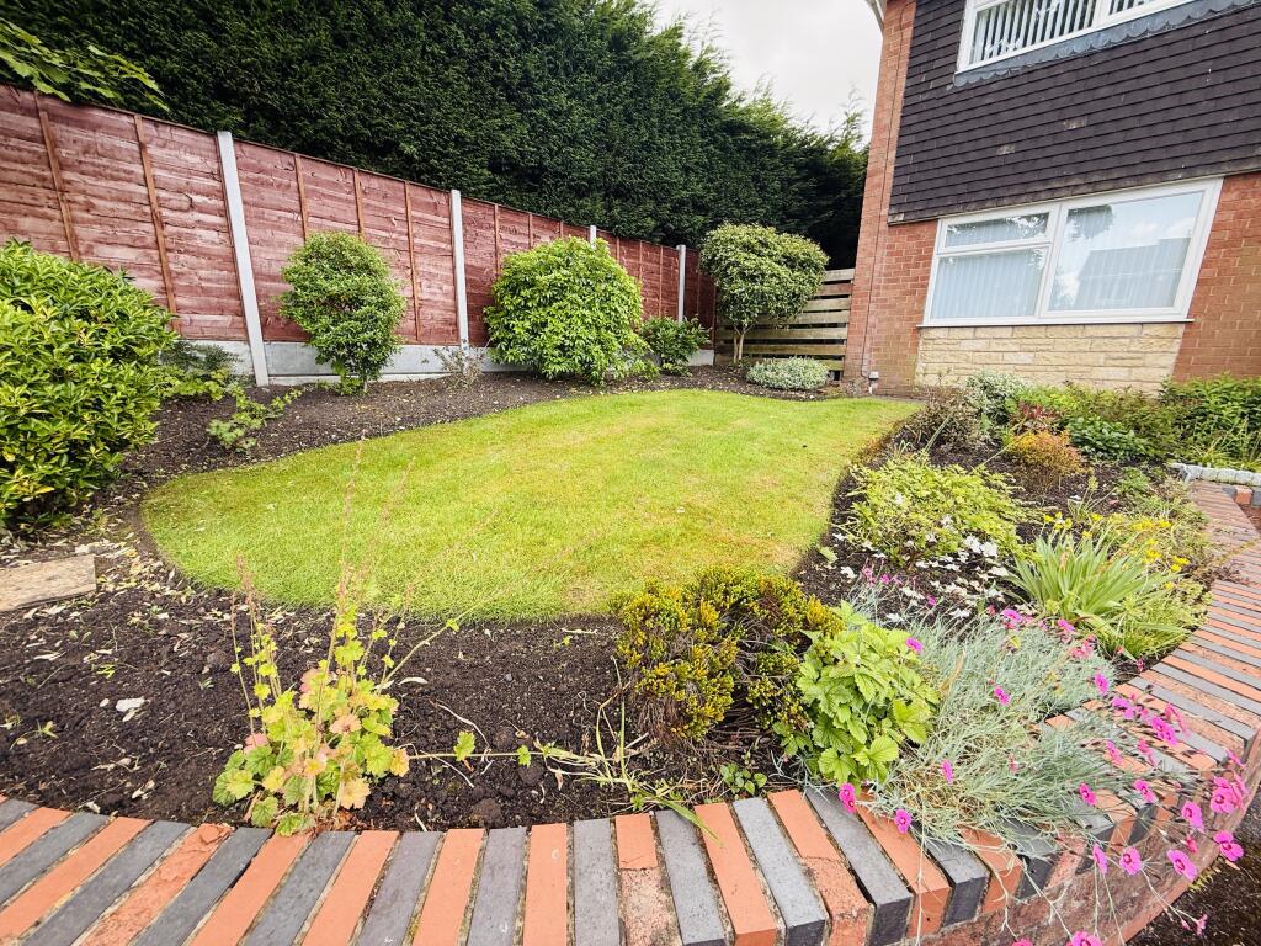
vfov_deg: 85.7
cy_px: 473
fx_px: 510
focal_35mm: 14
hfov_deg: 102.1
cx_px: 630
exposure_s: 1/169
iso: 50
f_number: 2.2
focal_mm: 2.22
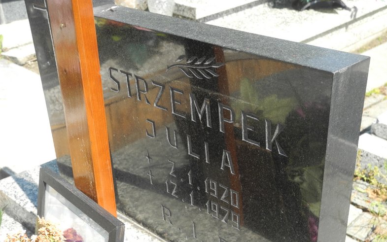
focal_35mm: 54
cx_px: 197
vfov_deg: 23.9
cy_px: 147
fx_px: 570
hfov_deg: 37.5
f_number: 3.5
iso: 100
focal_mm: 10.7
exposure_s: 1/320
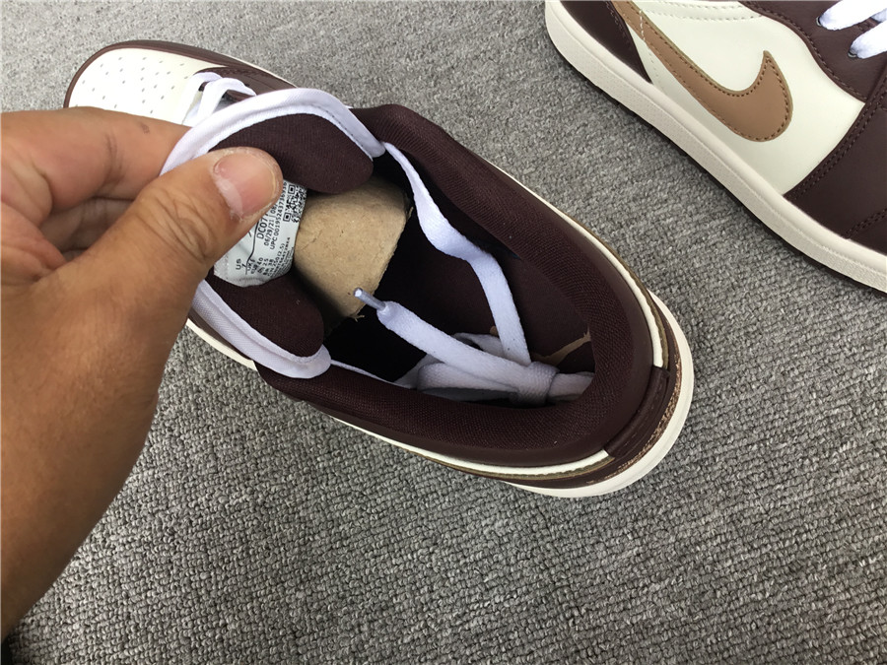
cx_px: 444
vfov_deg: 45.4
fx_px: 794
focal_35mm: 31
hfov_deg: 58.4
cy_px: 332
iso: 32
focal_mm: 3.3
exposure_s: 1/50
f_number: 2.4
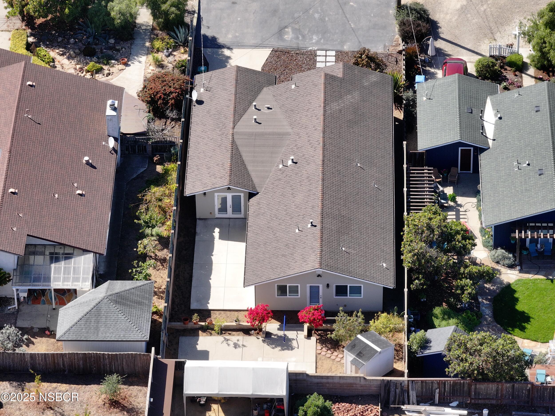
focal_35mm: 166
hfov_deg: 11.9
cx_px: 278
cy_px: 208
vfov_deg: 8.9
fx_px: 2661
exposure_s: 1/320
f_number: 3.4
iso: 100
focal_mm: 30.71
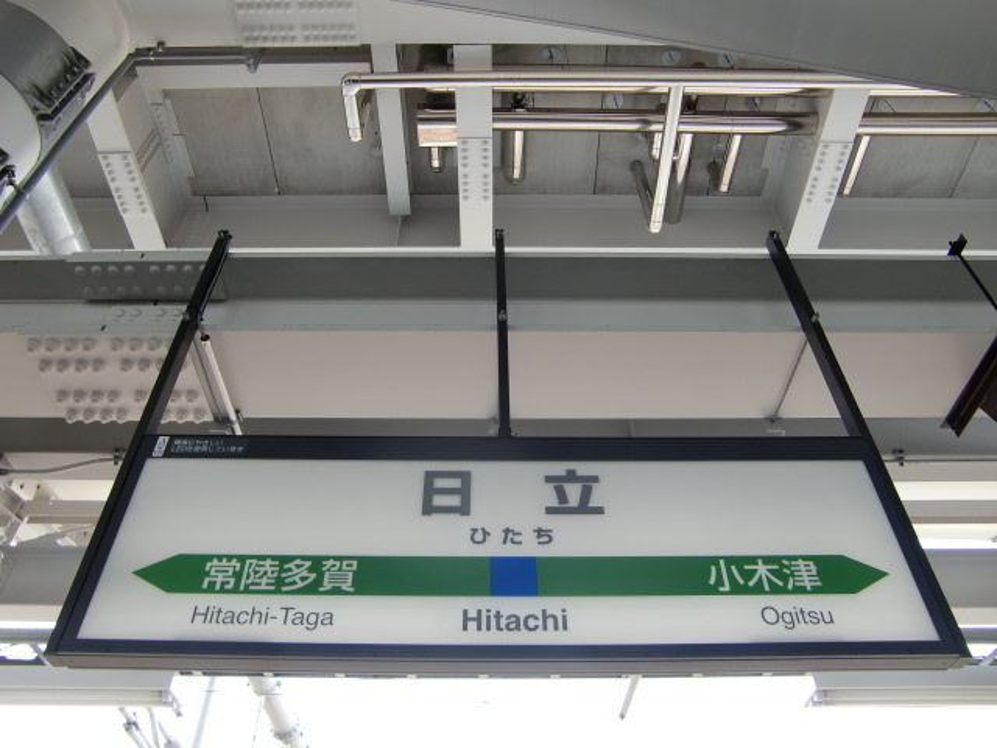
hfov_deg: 63.4
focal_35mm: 28
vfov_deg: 49.7
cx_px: 498
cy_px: 374
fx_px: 806
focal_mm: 4.9
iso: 64
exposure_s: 1/125
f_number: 2.6
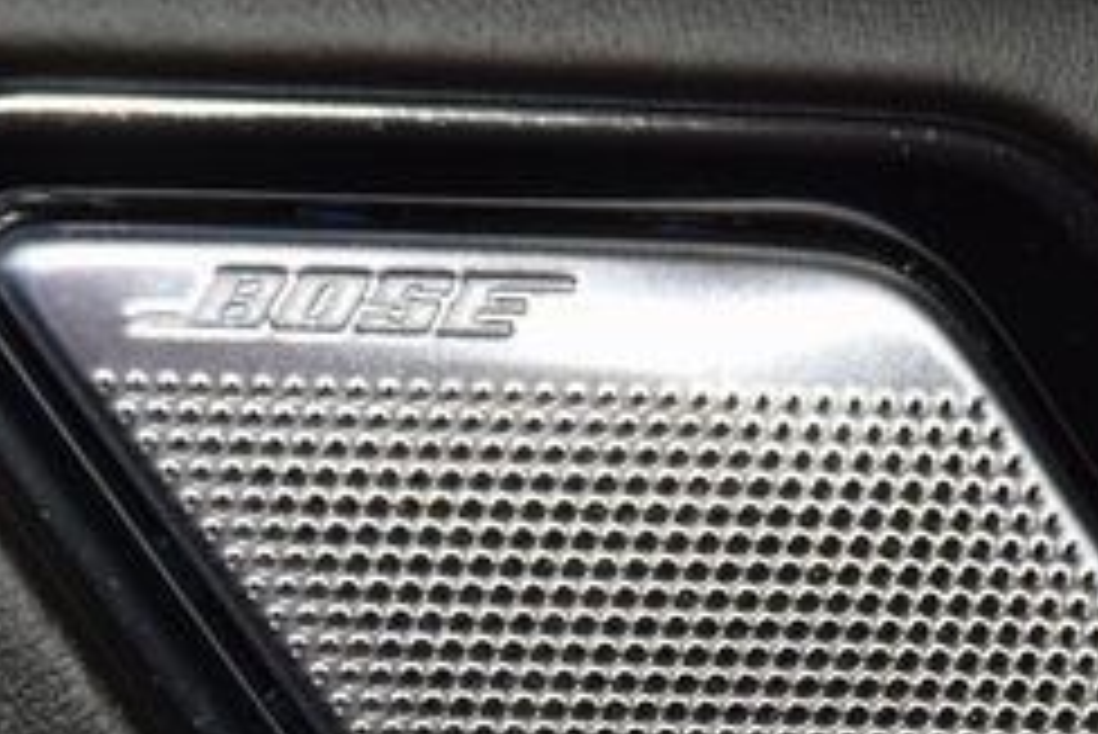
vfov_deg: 5.0
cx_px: 878
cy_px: 880
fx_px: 8392
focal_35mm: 275
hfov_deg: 7.5
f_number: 8
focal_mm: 70
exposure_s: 1/125
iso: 100
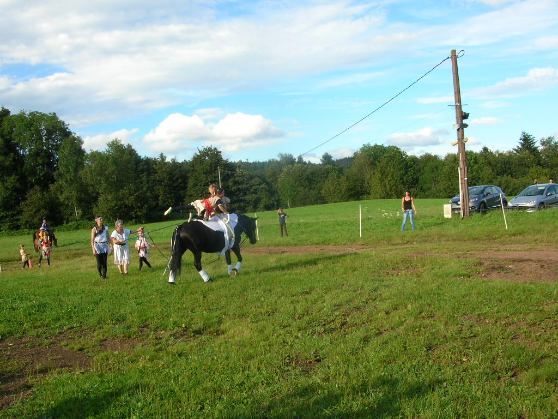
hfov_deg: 52.6
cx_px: 279
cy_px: 210
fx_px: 564
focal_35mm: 35
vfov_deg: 40.7
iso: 50
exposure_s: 1/137
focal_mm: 5.8
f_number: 5.6
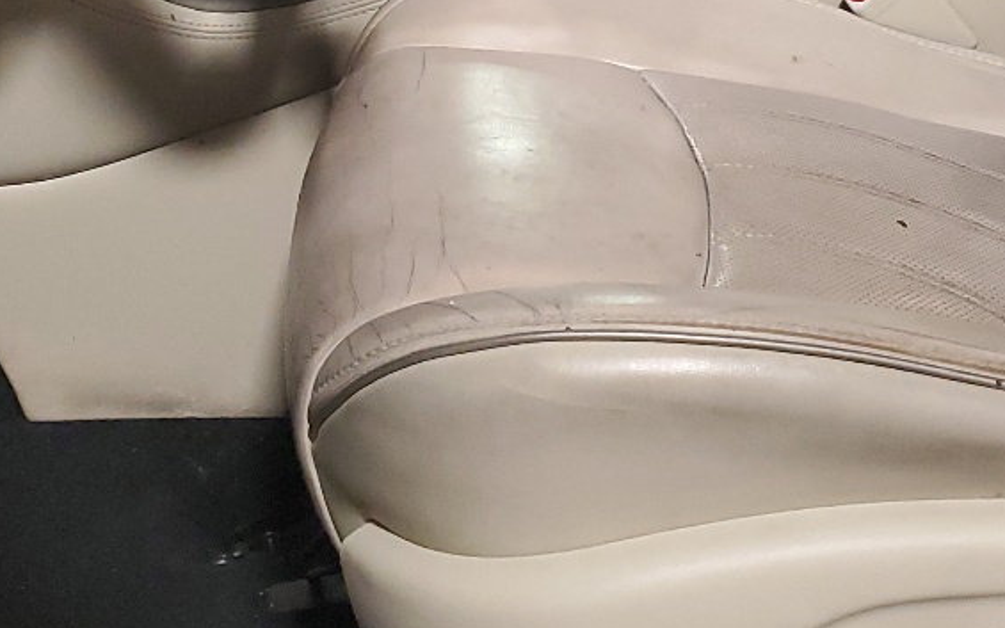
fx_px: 2136
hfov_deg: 26.4
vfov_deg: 16.1
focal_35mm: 78
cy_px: -105
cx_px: 619
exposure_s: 1/60.2
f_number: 1.5
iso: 368
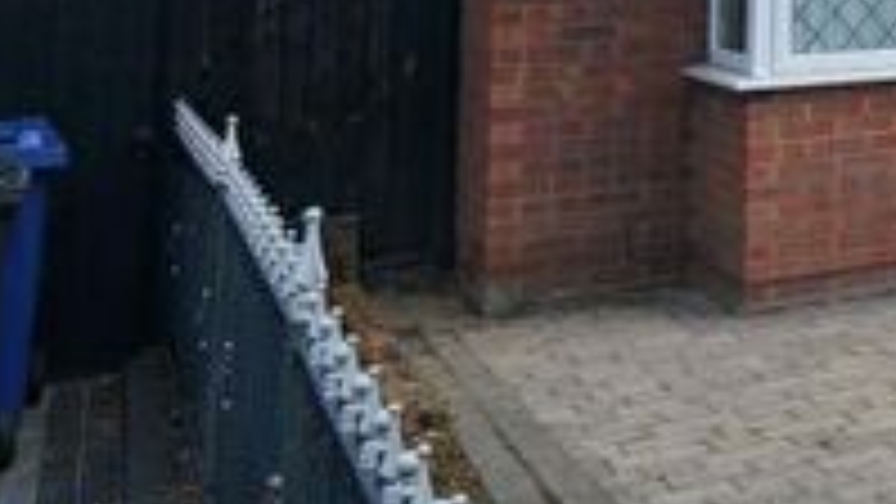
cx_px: 1562
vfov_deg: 16.1
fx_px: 1663
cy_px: -196
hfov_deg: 21.4
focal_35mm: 70
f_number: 10
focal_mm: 19
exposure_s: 1/80
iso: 100
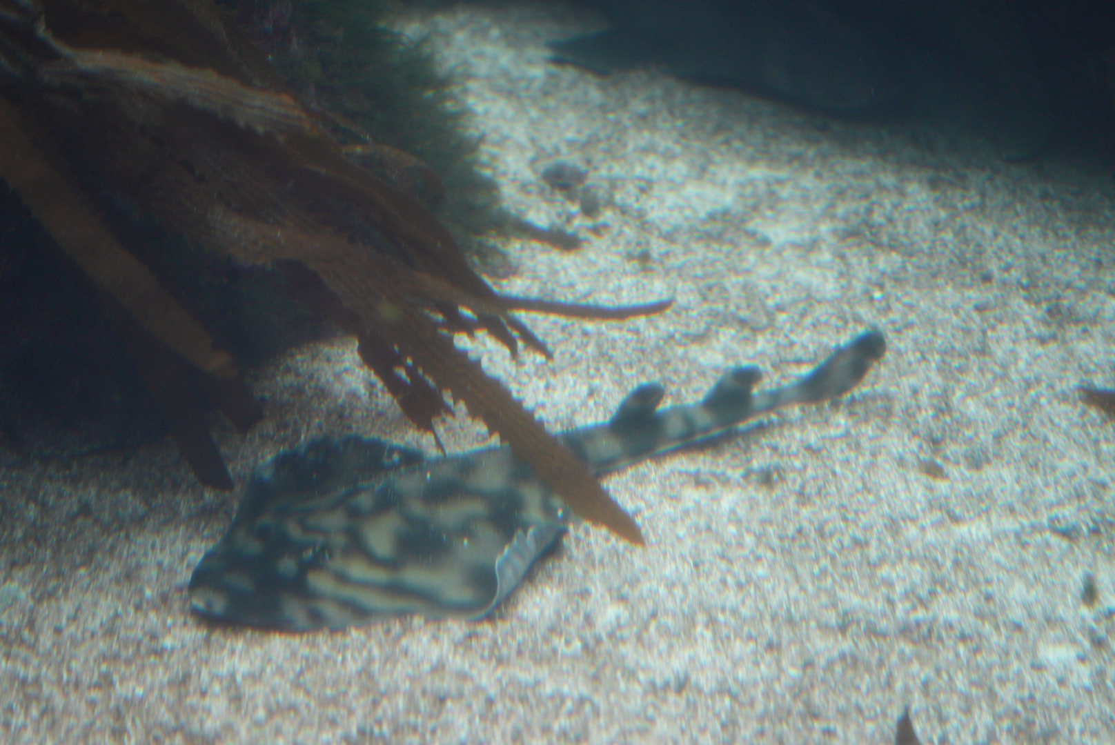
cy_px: 372
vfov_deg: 15.2
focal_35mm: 90
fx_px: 2789
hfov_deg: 22.6
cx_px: 558
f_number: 2.8
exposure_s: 1/400
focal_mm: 90
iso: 1600
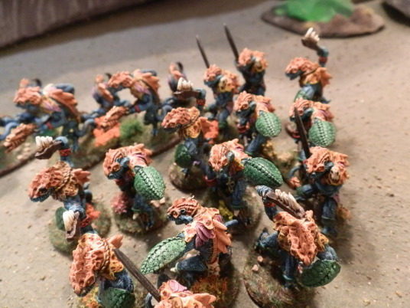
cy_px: 154
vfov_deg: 49.7
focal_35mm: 28
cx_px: 205
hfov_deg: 63.4
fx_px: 332
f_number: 3.1
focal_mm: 5
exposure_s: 1/60
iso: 400
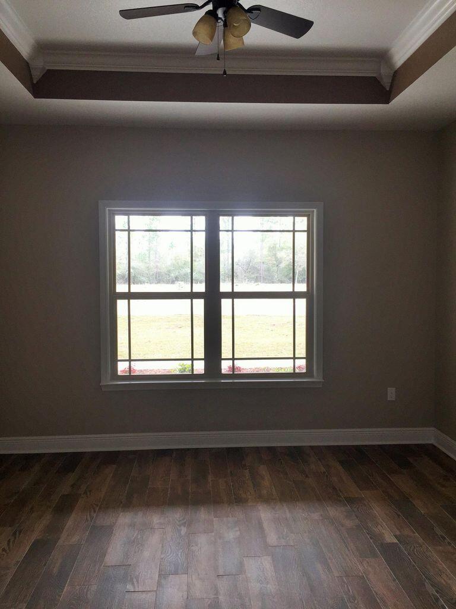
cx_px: 228
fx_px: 509
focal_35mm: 29
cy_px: 304
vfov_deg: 61.7
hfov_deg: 48.2
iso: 40
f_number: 2.2
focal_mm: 4.15
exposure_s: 1/120
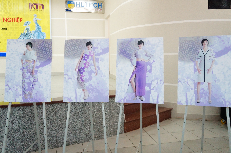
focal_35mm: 32
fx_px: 202
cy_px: 76
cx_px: 116
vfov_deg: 41.6
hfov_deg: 59.6
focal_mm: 21
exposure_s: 1/200
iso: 3200
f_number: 4
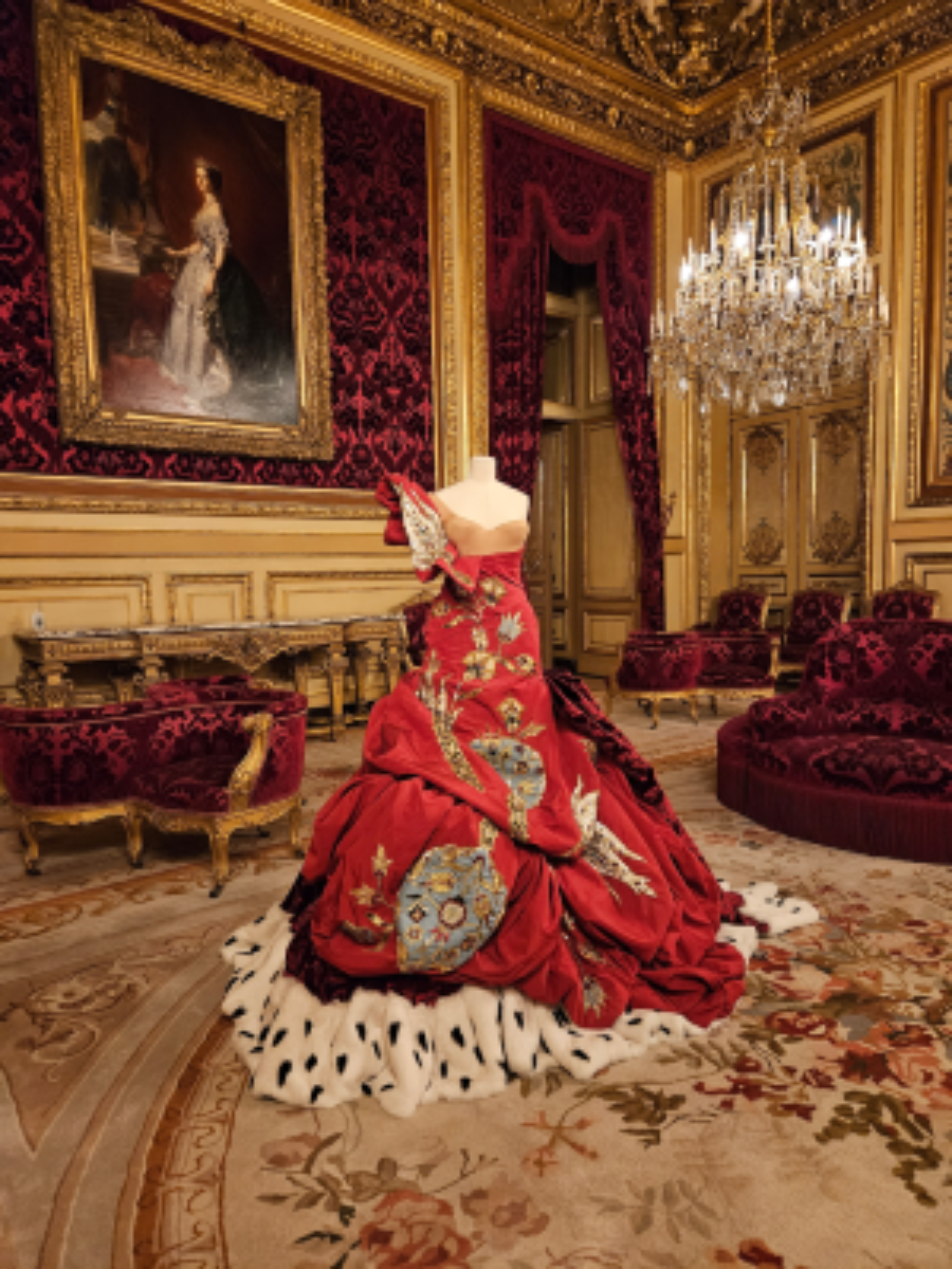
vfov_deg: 73.9
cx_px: 476
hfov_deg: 58.9
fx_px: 843
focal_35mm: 23
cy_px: 634
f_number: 1.8
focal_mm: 5.4
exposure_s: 1/50
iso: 640
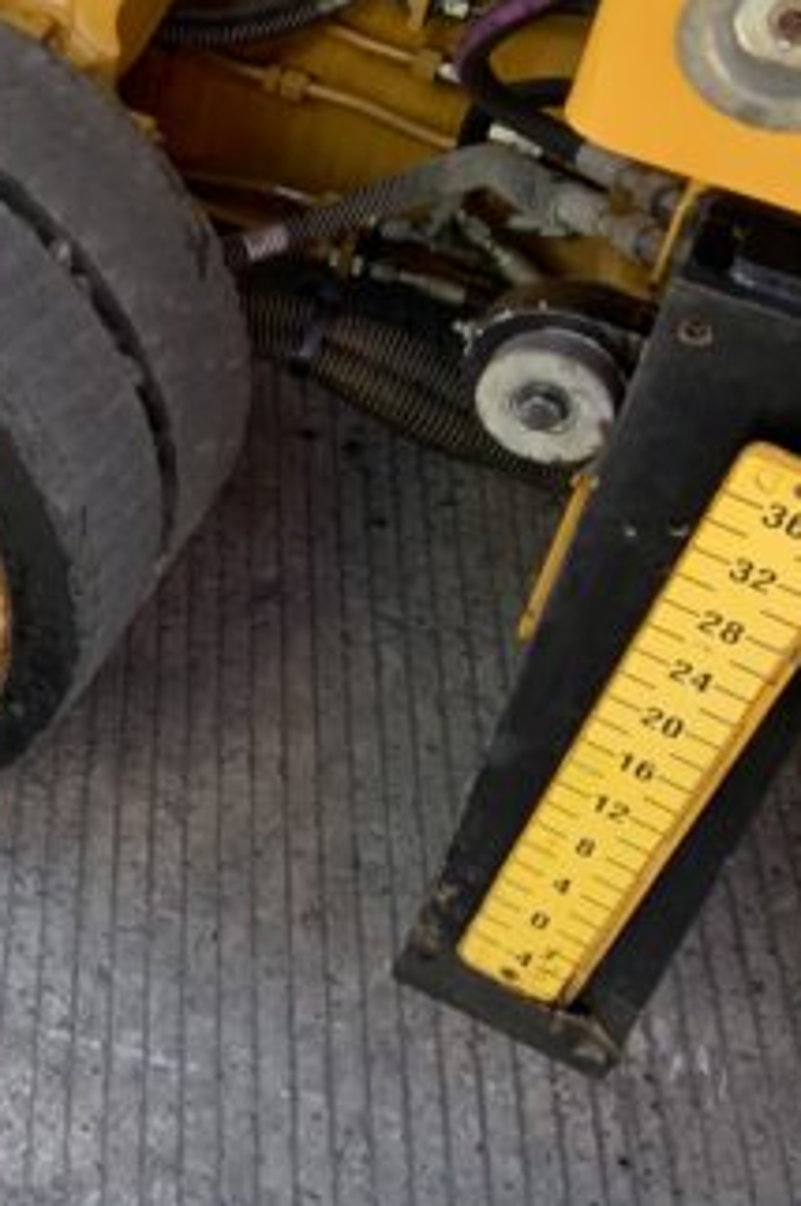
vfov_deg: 33.0
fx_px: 2007
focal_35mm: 60
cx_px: -348
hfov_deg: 20.0
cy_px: 356
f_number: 1.8
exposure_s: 1/122
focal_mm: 3
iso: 16
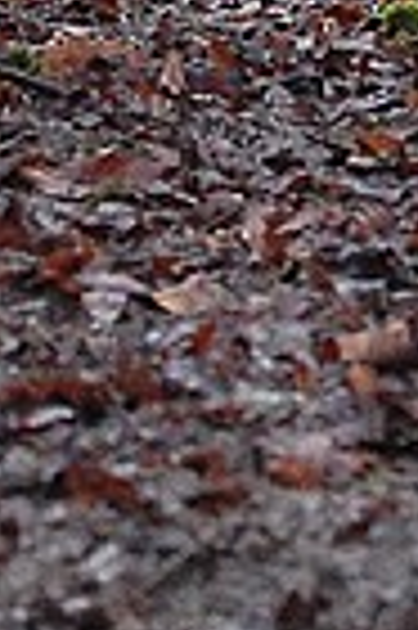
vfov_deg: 3.8
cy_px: -459
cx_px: 566
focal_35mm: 533
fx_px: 9309
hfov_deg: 2.6
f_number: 5.6
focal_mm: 55
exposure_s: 1/200
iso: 800
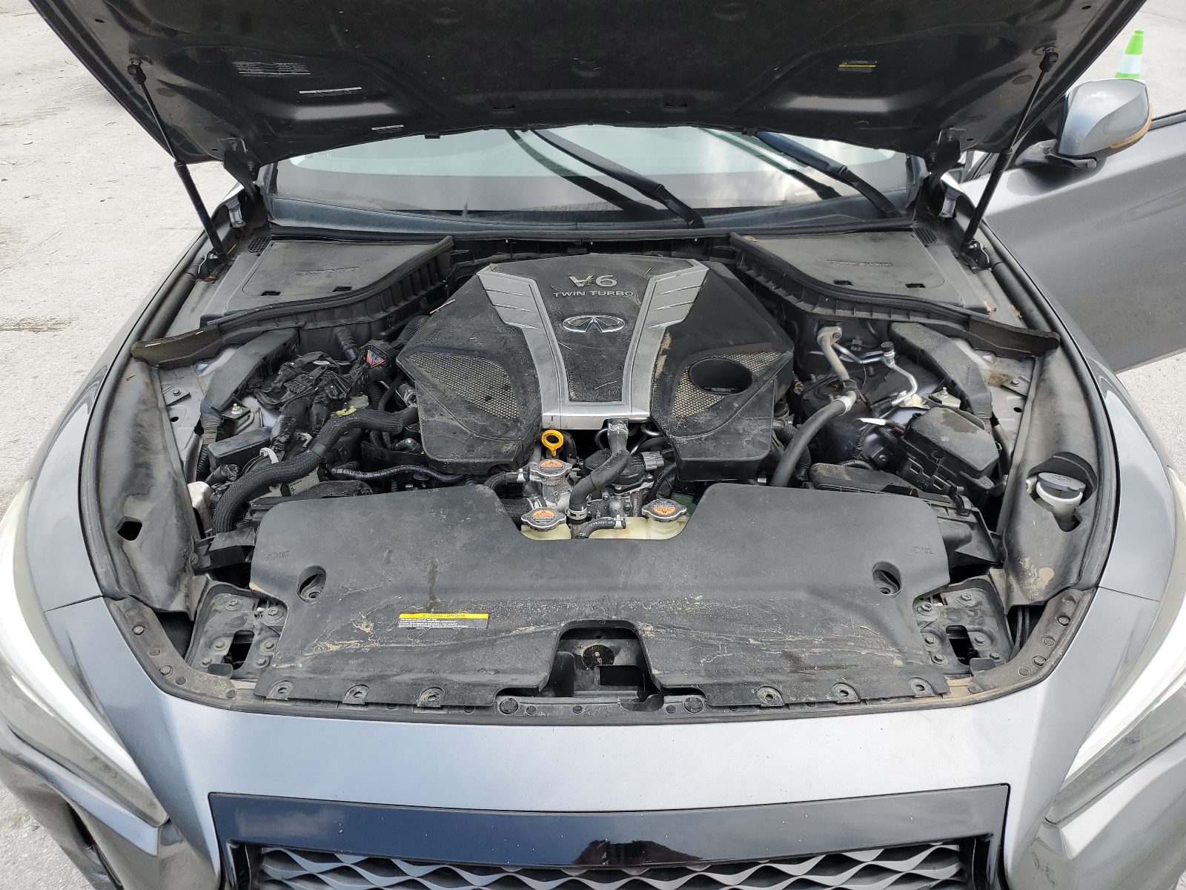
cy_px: 445
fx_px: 891
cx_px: 593
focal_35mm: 26
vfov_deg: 53.1
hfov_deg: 67.3
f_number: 1.5
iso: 50
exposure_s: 1/526
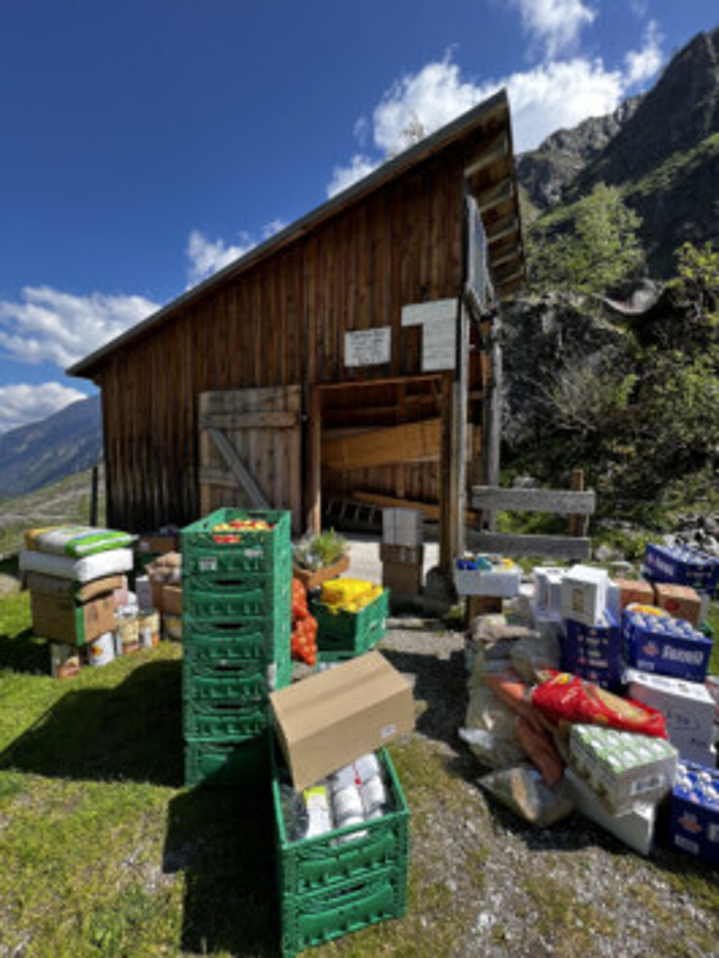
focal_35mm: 13
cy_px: 479
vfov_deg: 106.2
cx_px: 360
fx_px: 360
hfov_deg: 90.0
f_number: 1.8
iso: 32
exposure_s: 1/686
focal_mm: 1.57
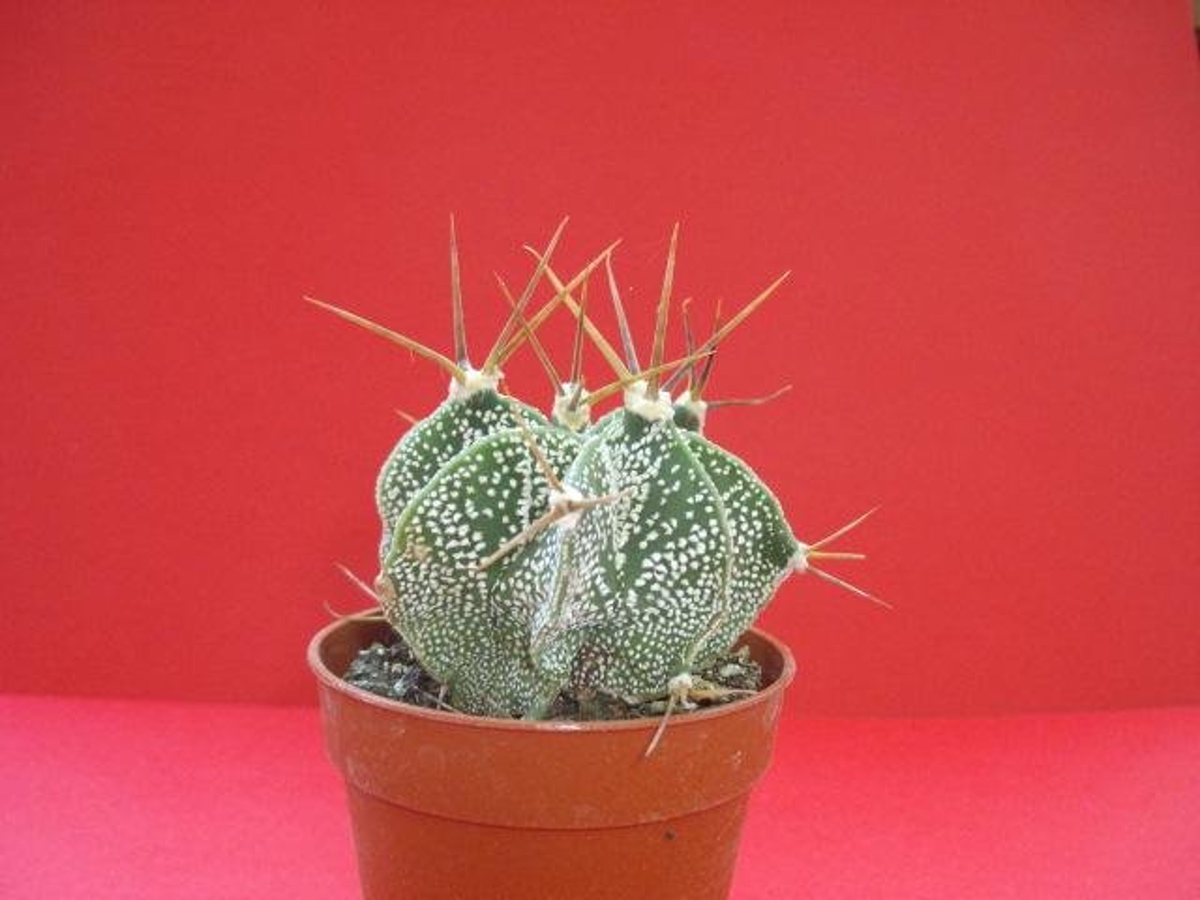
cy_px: 450
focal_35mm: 36
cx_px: 600
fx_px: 1248
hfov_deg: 51.4
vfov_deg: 39.7
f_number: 2.7
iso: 160
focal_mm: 6
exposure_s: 1/50
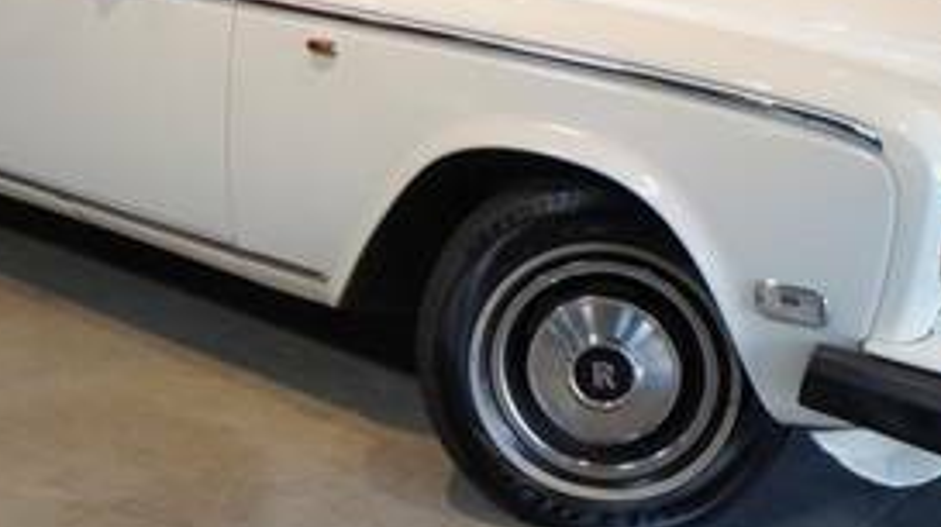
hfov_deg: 37.2
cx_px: 434
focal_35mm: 56
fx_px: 1396
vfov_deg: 20.5
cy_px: -38
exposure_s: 1/100
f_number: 8
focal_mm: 18
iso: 2000
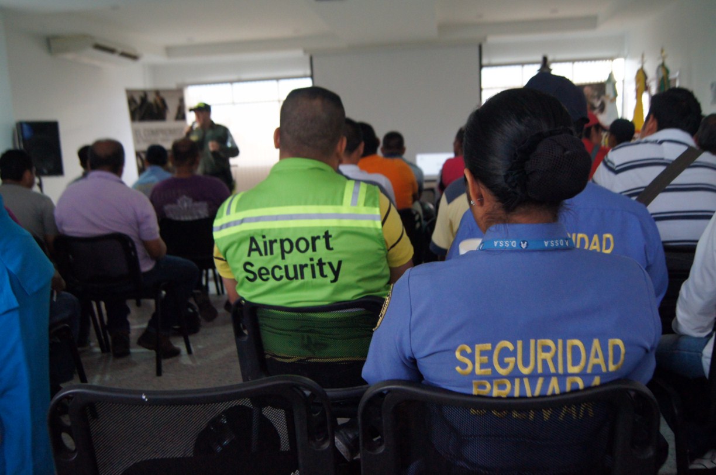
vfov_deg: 36.8
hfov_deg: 53.2
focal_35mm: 36
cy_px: 238
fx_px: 715
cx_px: 358
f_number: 4
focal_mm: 24
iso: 1600
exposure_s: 1/40
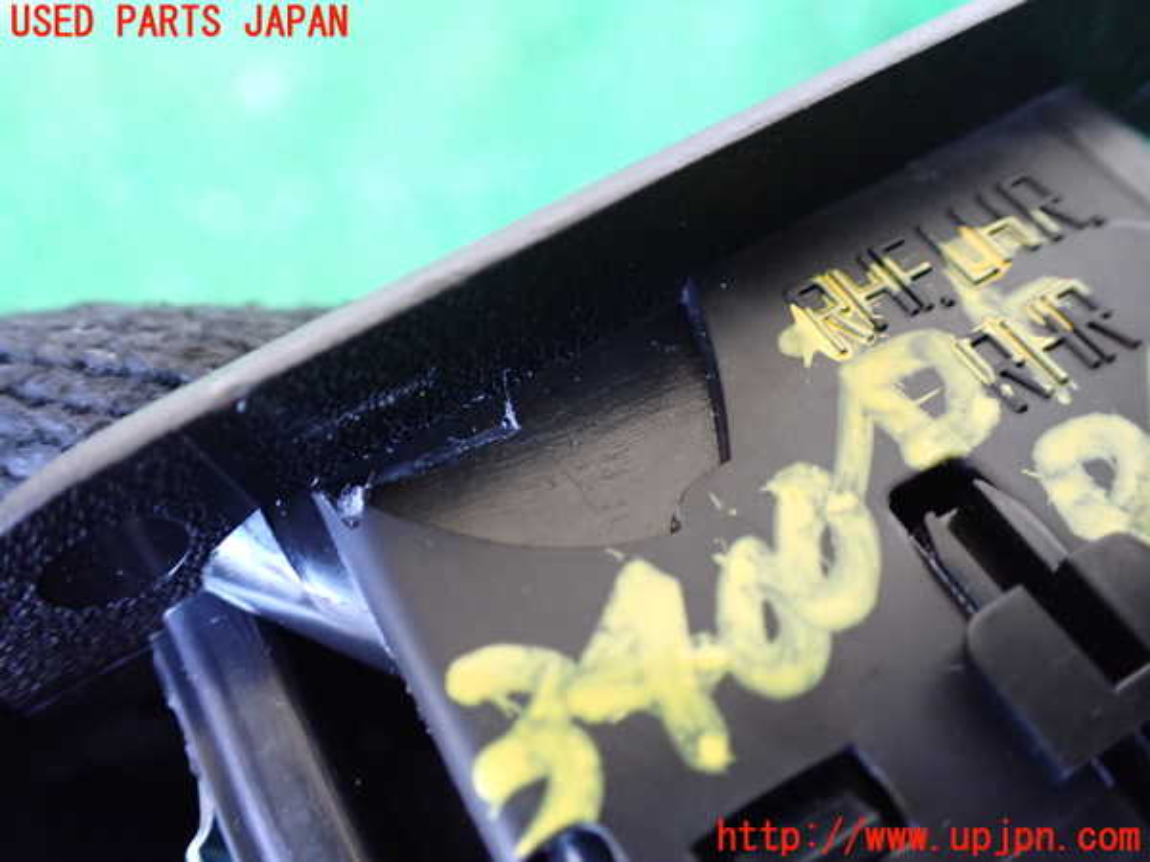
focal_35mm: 30
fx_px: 997
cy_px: 431
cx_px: 575
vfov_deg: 46.8
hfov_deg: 60.0
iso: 800
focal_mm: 5.4
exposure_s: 1/40
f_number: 2.3
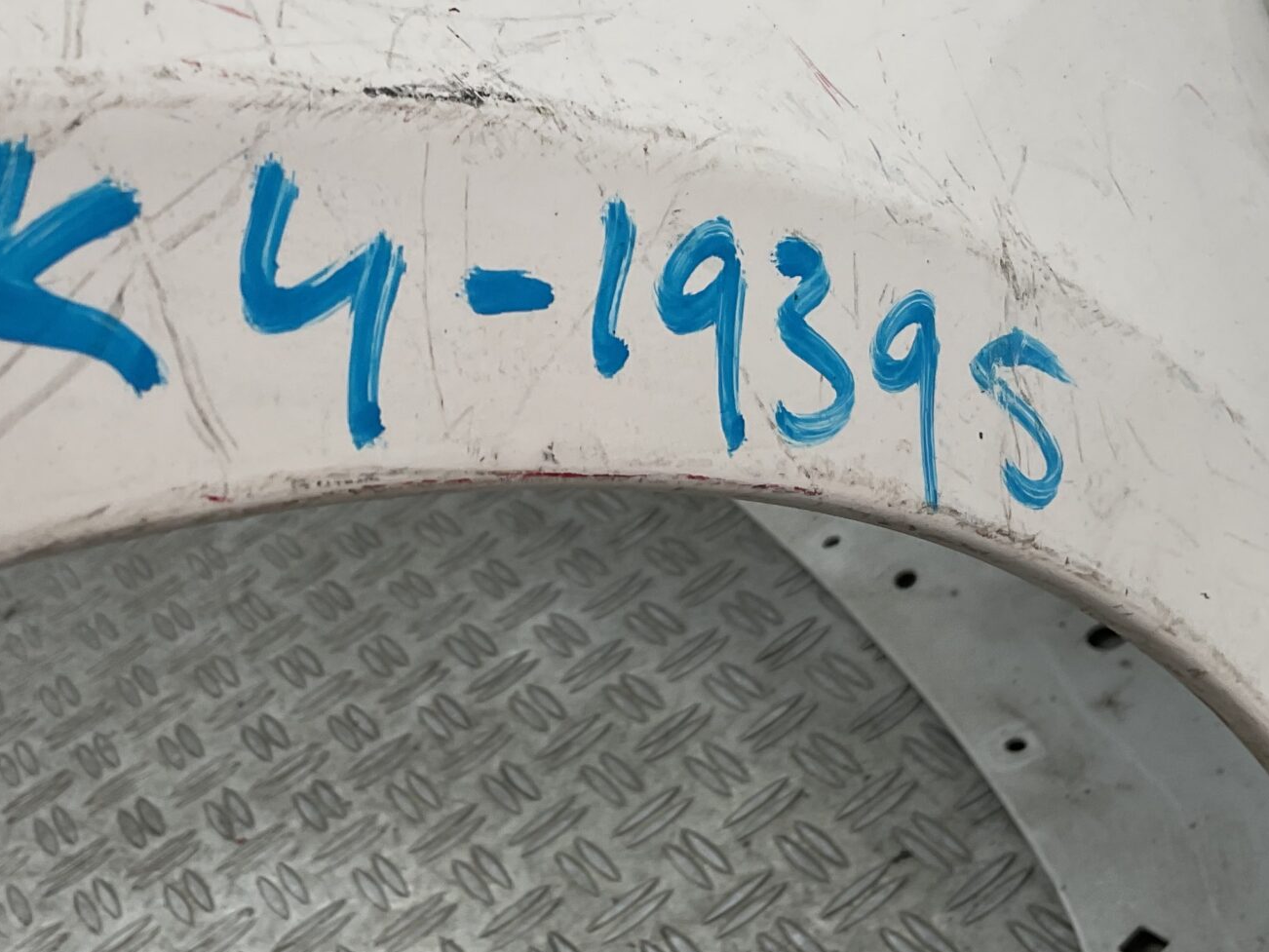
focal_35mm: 57
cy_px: 265
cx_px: 570
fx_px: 2090
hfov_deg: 33.7
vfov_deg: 25.4
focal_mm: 3
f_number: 1.8
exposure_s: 1/132
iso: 16
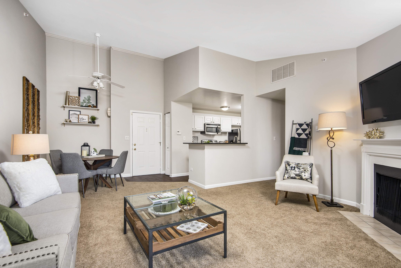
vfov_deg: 73.8
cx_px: 200
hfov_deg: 96.7
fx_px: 178
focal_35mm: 16
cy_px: 134
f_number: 7.1
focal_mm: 16
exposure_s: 1/15
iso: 400
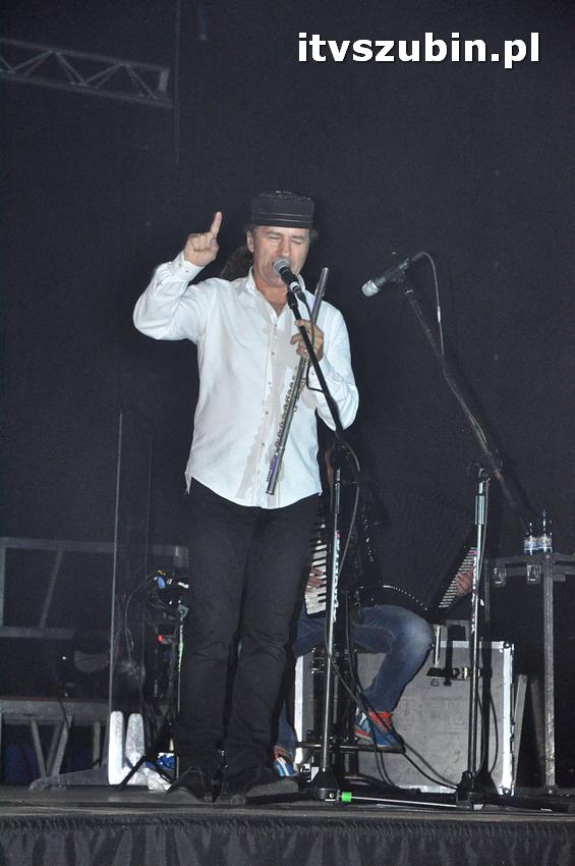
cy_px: 433
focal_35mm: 105
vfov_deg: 19.5
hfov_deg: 13.0
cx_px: 288
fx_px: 2521
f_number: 5.6
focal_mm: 70
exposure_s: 1/60
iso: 3200
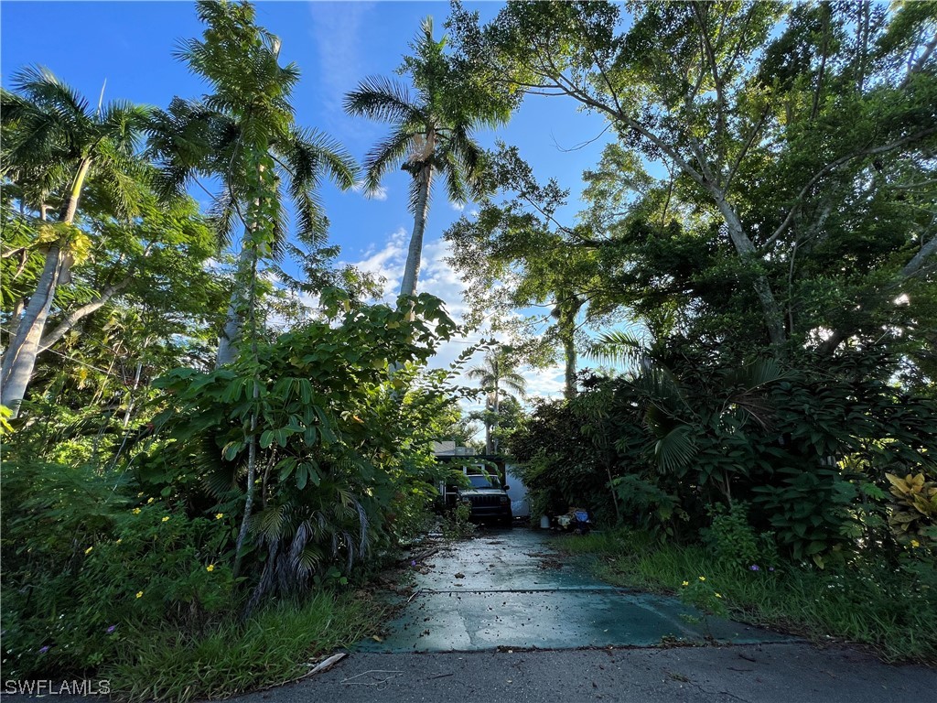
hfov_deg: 106.2
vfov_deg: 89.9
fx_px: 352
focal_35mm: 13
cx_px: 468
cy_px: 352
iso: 32
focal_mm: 1.57
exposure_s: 1/763
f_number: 1.8
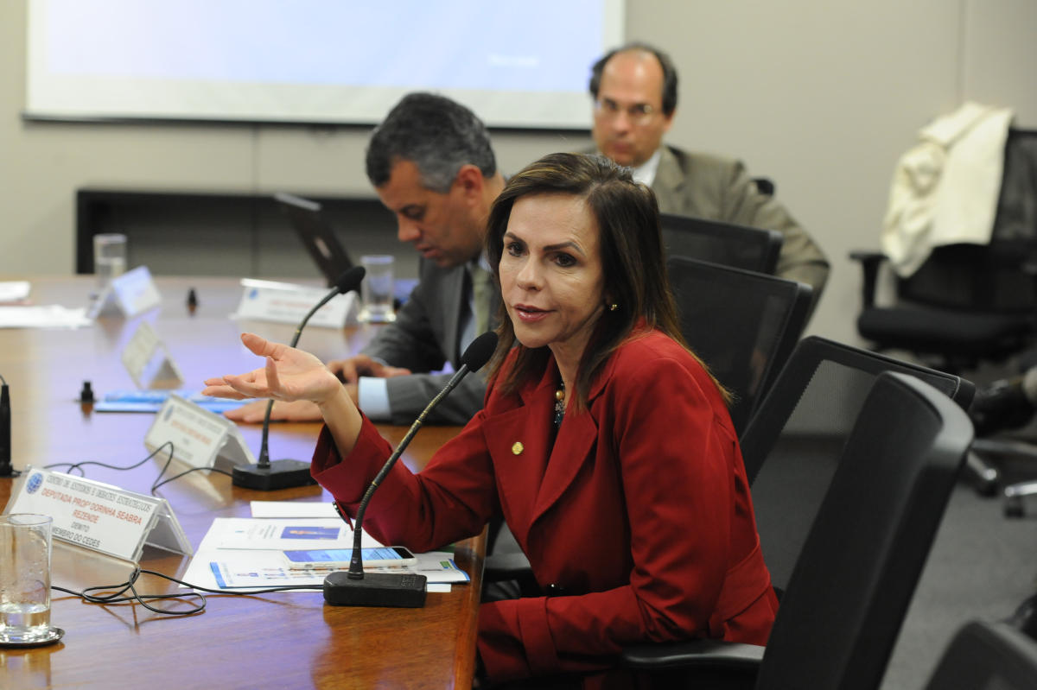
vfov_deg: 14.9
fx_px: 2649
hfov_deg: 22.2
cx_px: 518
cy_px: 345
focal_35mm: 92
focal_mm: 92
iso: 3200
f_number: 5.6
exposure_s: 1/100
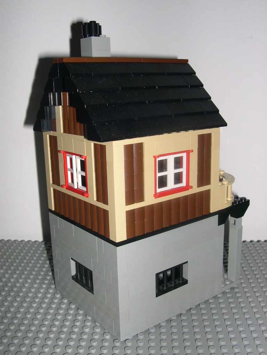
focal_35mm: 38
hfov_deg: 37.7
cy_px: 178
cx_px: 134
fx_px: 391
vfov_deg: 49.0
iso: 100
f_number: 7.6
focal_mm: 8
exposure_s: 1/60
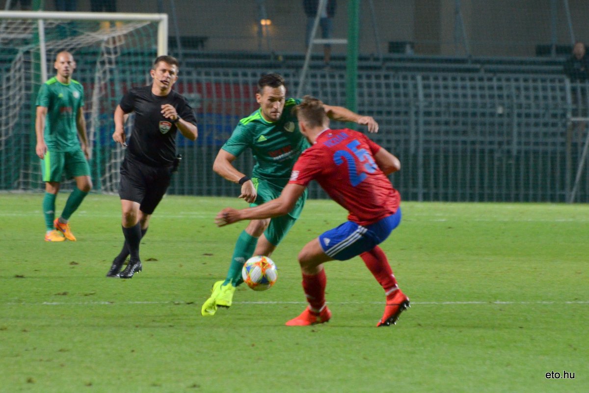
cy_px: 196
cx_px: 294
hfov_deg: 5.7
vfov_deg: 3.8
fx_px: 5890
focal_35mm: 360
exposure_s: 1/320
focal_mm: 240
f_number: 5.6
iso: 1600
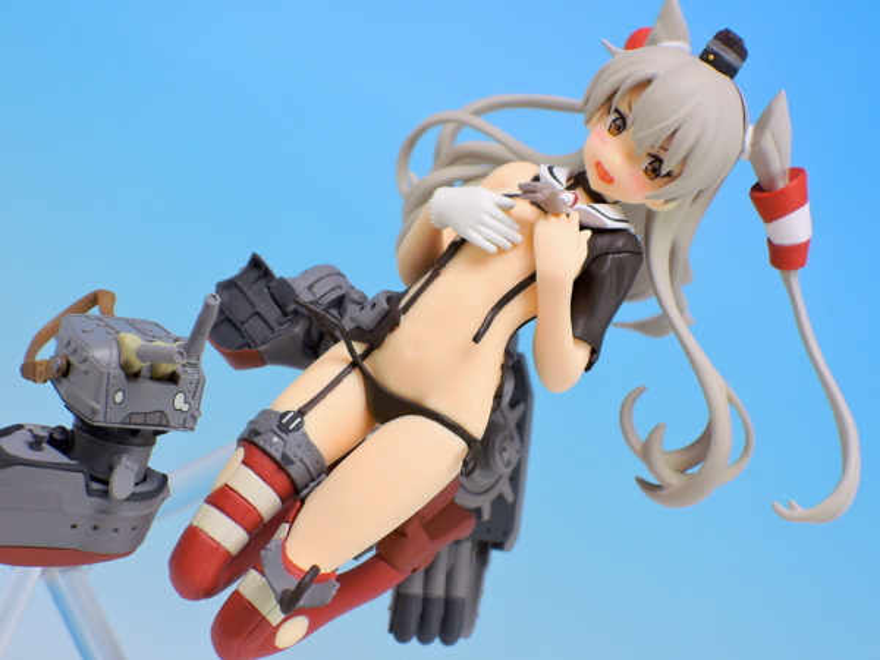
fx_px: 3051
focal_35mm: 120
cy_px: 330
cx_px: 440
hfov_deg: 16.4
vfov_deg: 12.3
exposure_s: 1/13
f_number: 7.1
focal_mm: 25.5
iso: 400
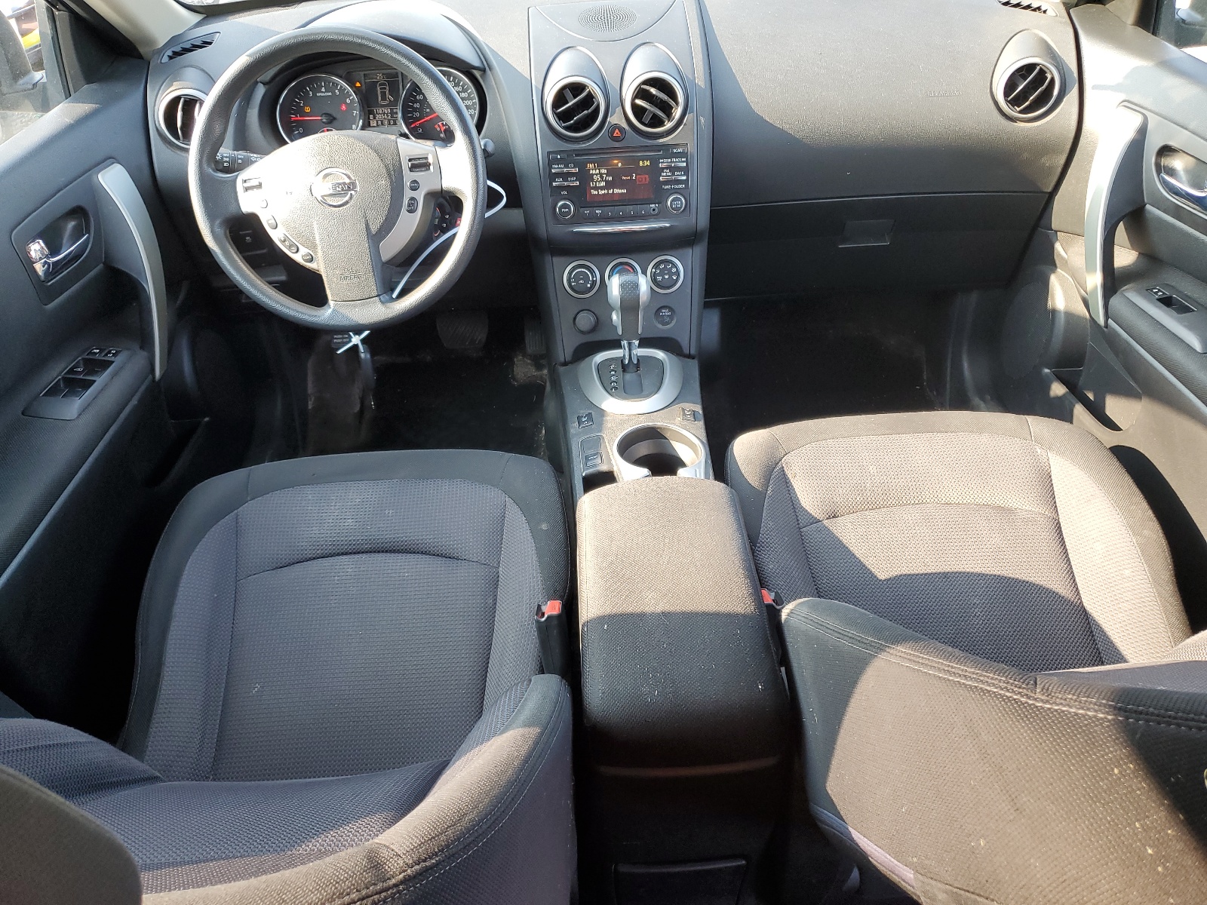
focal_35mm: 26
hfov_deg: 67.3
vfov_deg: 53.1
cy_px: 452
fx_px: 907
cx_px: 604
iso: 62
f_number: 1.5
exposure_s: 1/120
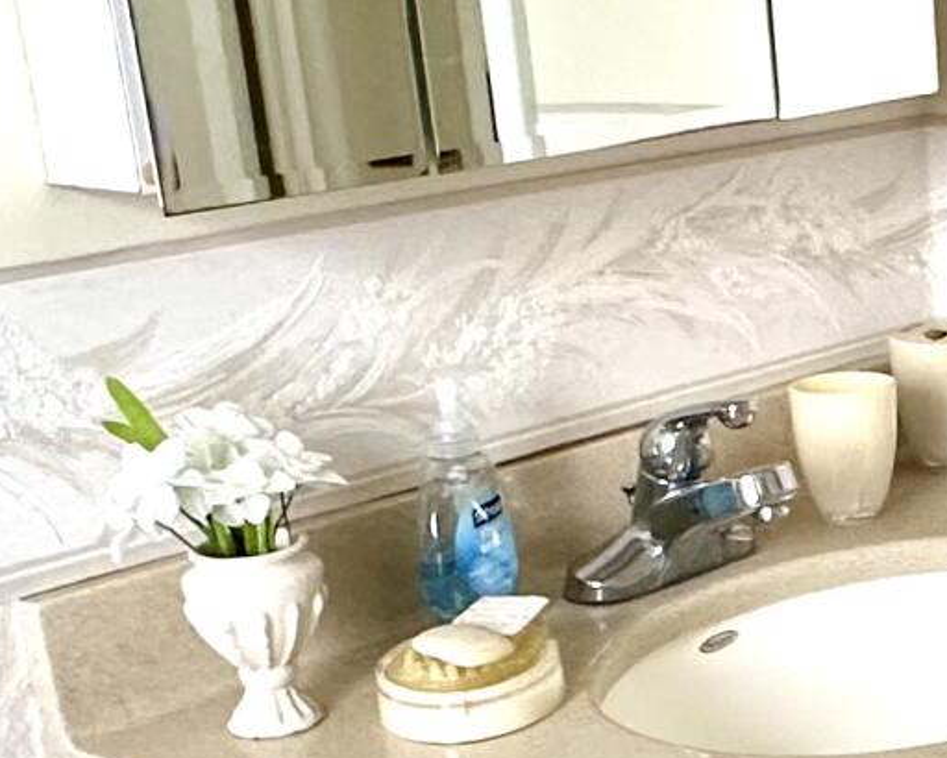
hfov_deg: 22.6
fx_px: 2243
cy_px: 675
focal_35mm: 80
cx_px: 1012
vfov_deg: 18.9
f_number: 2.2
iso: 250
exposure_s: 1/99
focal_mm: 2.22
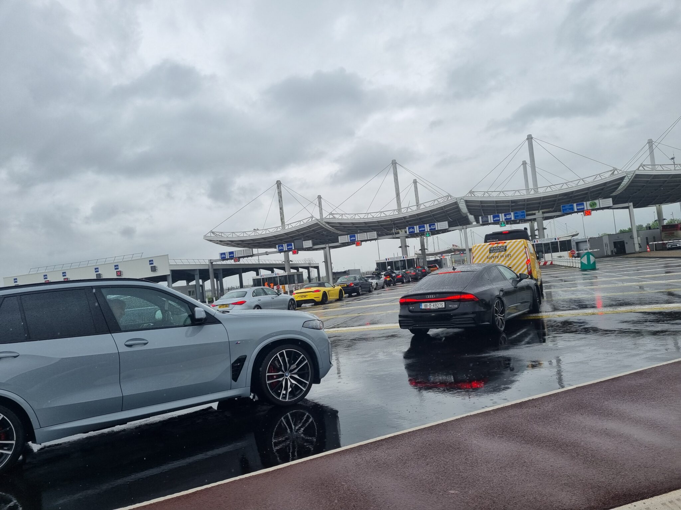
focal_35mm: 26
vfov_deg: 53.1
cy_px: 255
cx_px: 340
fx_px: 511
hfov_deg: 67.3
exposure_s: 1/2248
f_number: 1.8
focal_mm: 5.4
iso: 50
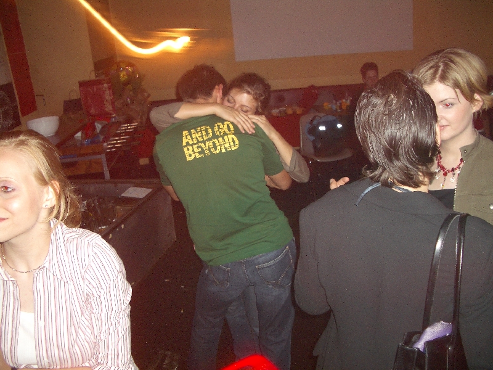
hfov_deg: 52.6
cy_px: 185
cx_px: 246
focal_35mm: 35
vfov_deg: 40.7
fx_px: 498
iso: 100
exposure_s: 4
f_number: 2.6
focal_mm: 5.8
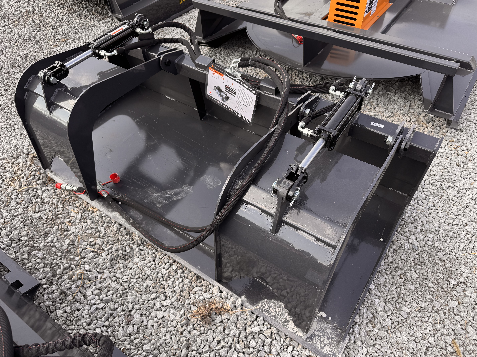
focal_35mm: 24
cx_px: 238
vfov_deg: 56.8
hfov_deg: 71.6
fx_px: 331
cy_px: 178
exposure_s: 1/685
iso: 80
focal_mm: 6.76
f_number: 1.78
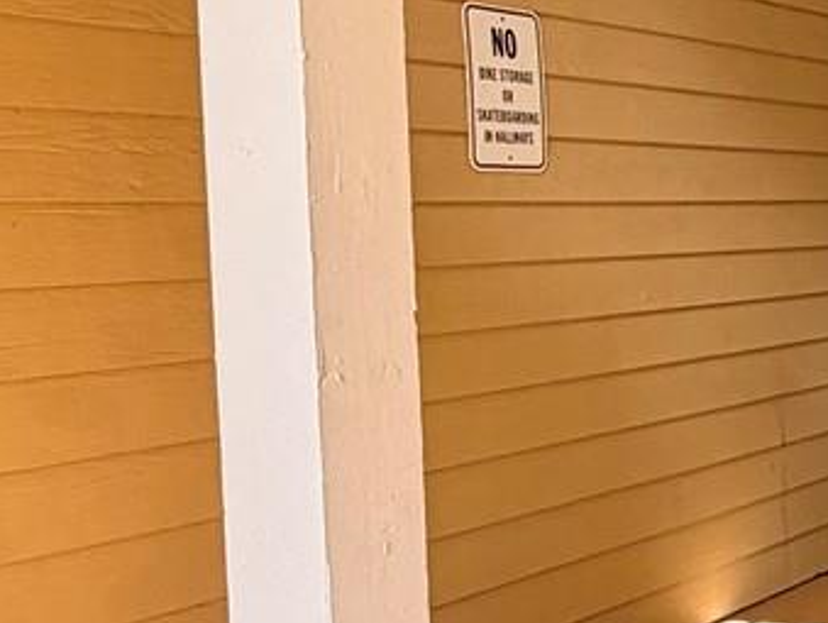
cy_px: 291
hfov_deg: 24.4
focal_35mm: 66
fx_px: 1580
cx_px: 1165
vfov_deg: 22.3
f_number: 2.2
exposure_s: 1/121
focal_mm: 2.22
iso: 160
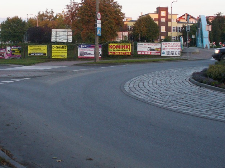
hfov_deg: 36.2
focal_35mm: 53
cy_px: 57
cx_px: 105
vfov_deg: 27.4
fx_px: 344
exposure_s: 1/100
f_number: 2.8
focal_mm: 6.1
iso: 100
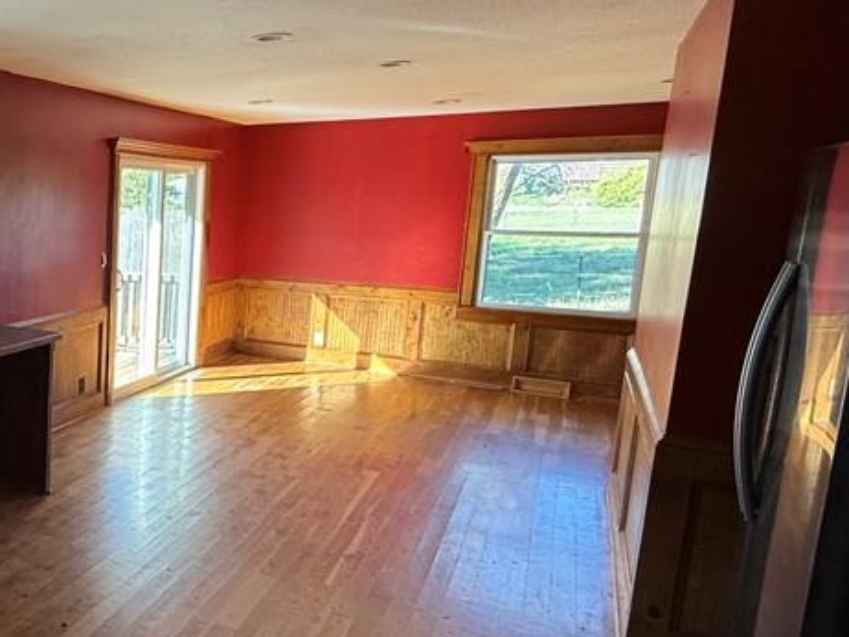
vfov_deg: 45.5
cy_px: 308
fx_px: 761
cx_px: -61
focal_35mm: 31
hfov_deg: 45.5
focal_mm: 2.22
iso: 200
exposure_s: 1/99
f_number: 2.2
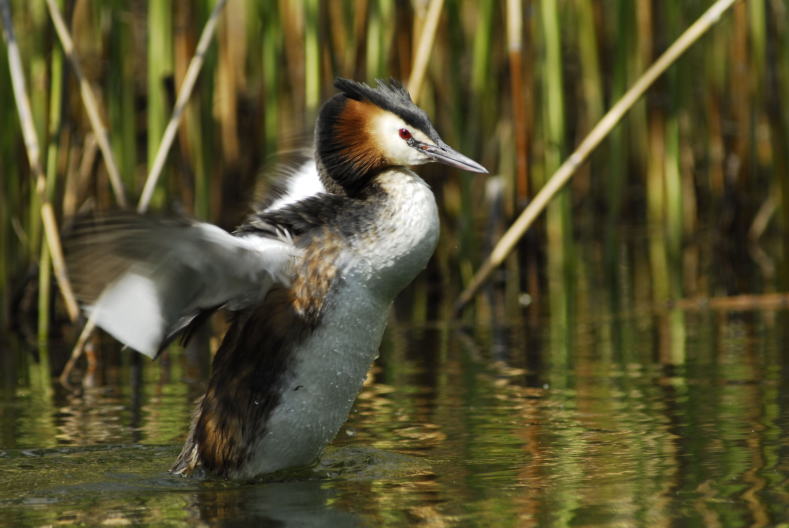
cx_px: 394
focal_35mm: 600
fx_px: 13167
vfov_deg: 2.3
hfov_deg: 3.4
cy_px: 264
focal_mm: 400
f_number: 8
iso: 200
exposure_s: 1/320
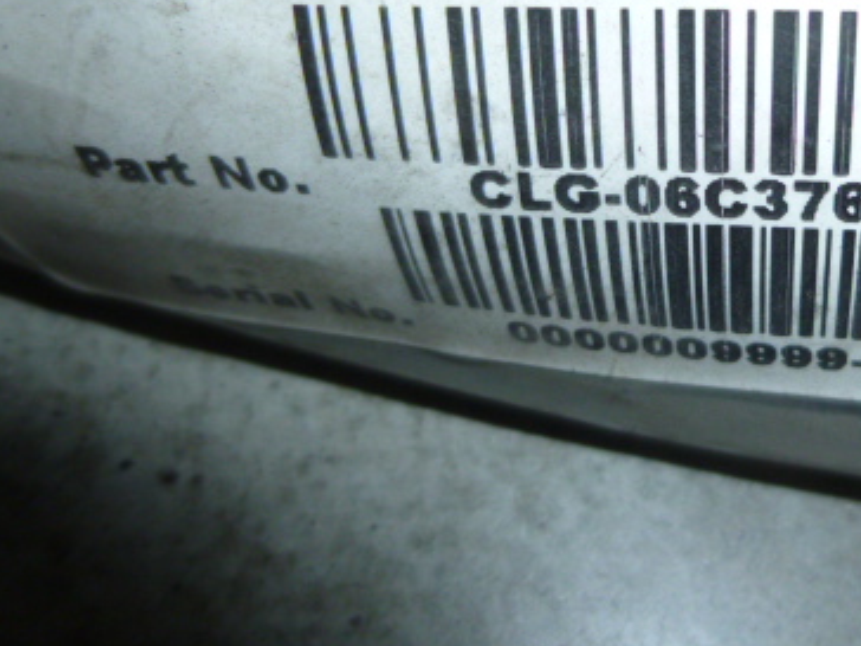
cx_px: 700
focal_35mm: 44
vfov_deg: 32.8
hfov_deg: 41.0
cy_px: 251
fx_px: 1094
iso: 100
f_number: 3.1
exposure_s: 1/60
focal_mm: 4.5
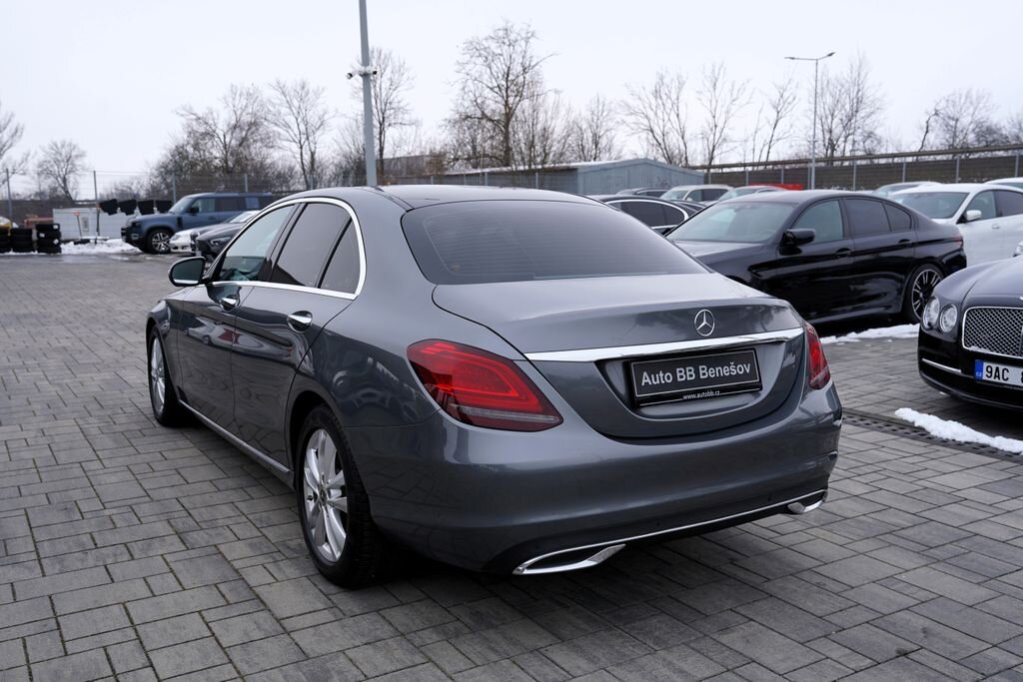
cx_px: 512
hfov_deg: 58.7
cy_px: 341
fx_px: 909
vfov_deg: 41.1
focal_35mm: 32
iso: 100
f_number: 5
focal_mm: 32
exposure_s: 1/125
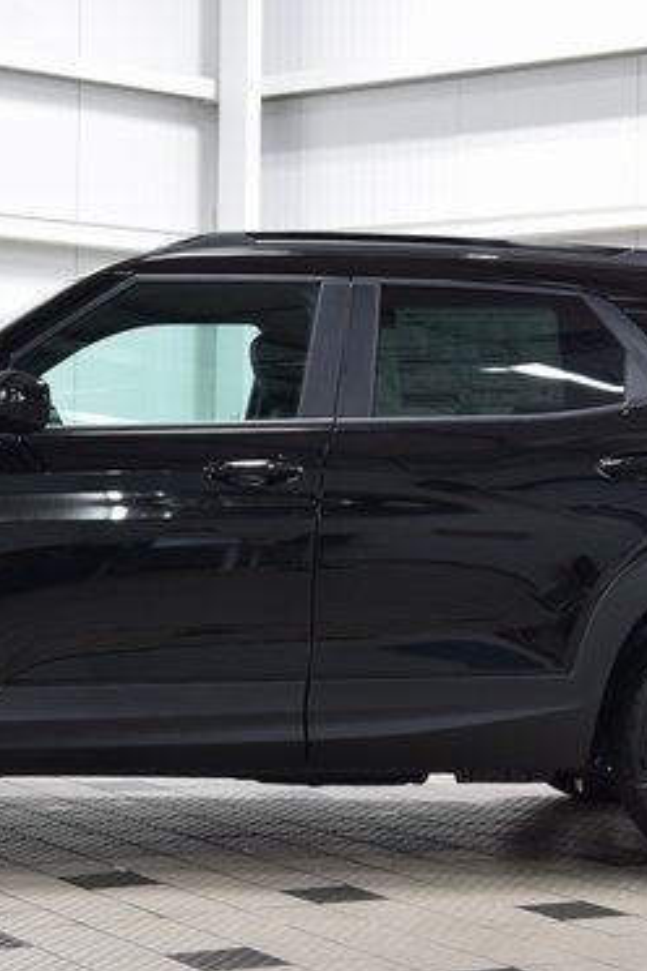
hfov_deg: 14.7
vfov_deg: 21.9
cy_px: 510
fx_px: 2507
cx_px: 201
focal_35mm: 93
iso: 720
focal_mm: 36
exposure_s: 1/15
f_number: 6.3
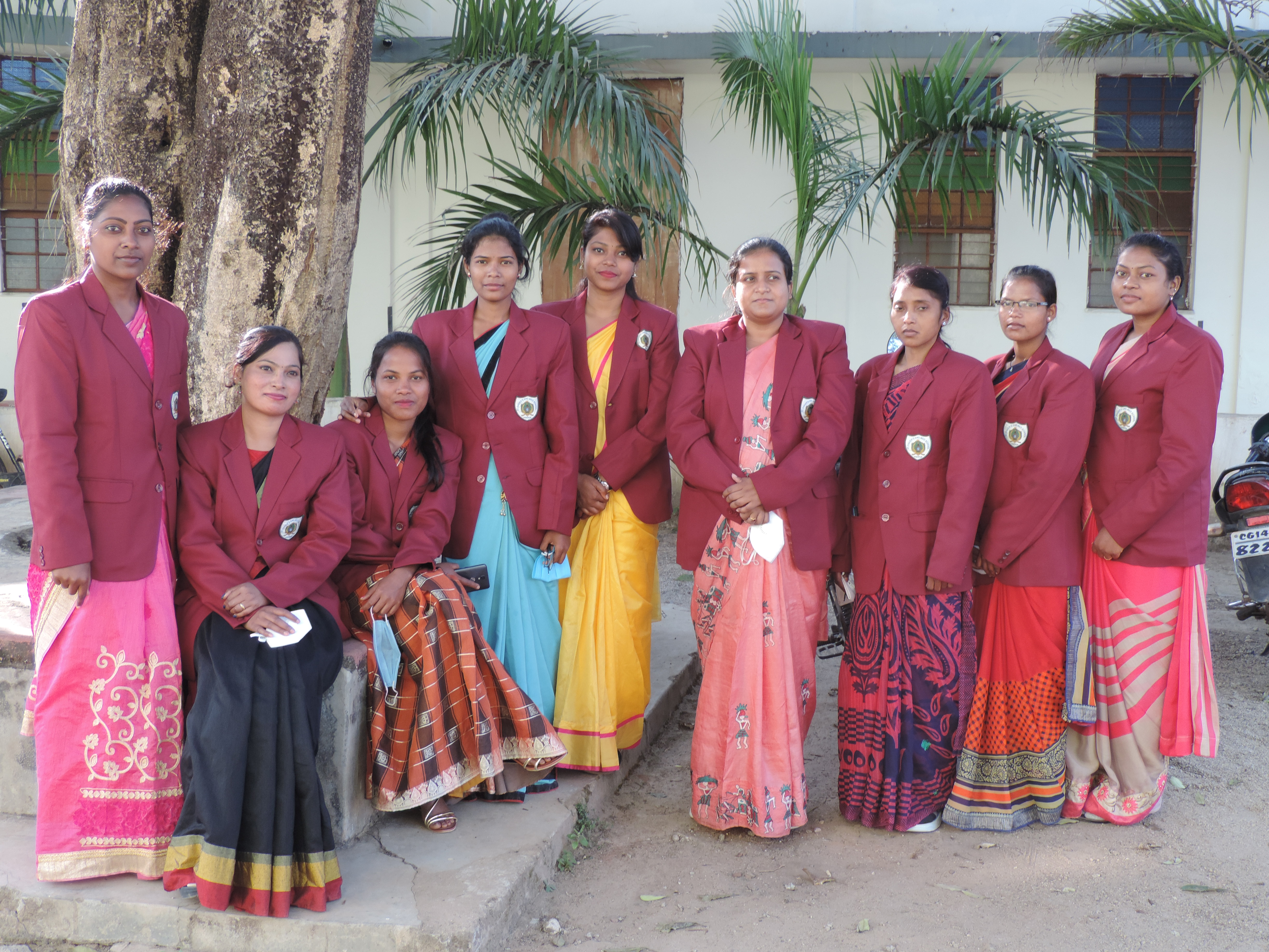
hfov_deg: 43.9
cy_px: 476
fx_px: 1576
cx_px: 634
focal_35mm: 43
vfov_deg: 33.6
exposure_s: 1/50
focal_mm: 7.6
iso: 80
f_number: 3.4
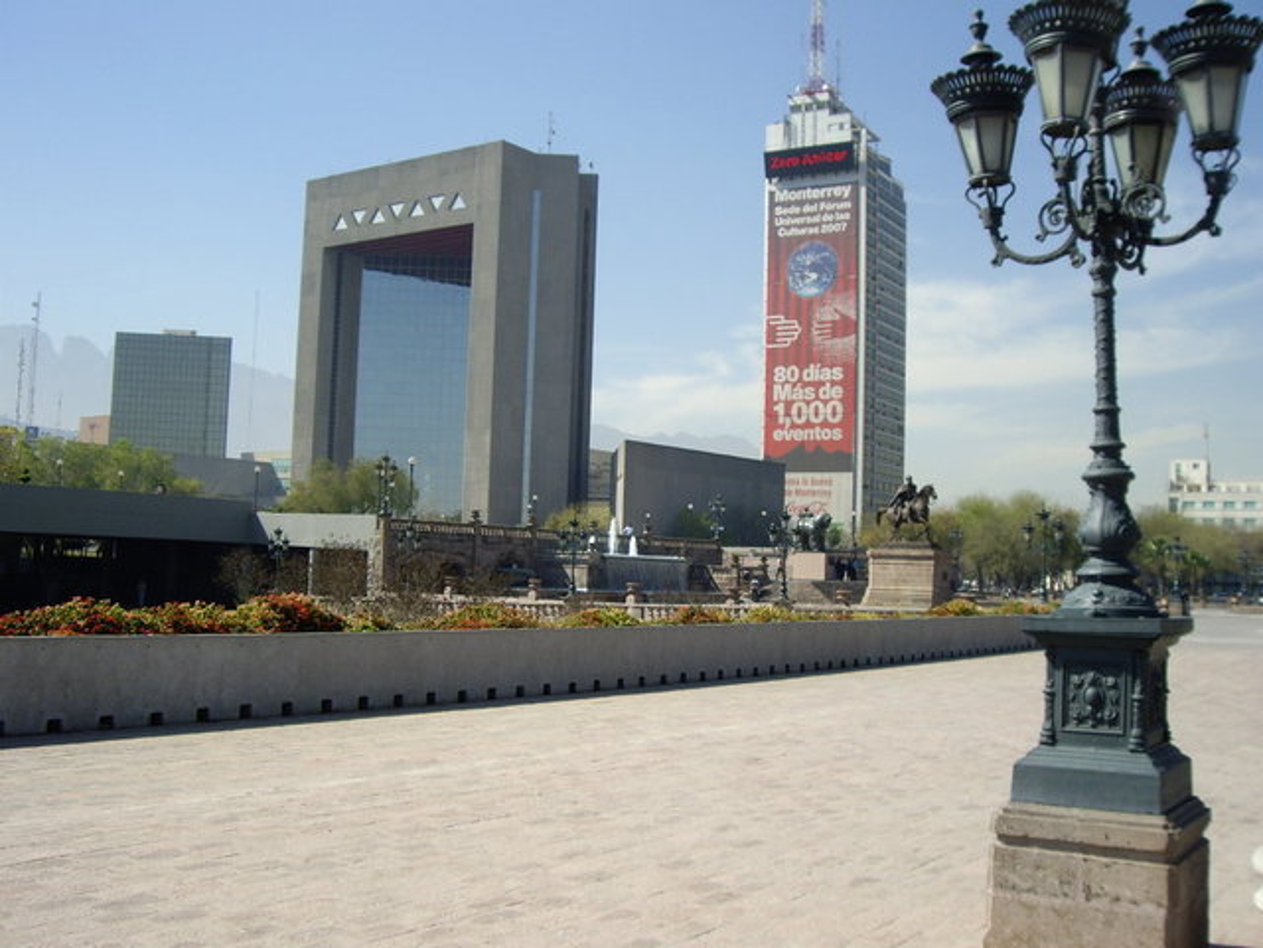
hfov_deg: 49.0
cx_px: 632
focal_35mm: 38
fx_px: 1386
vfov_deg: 37.7
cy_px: 474
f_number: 4.3
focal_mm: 6.2
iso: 50
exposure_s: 1/320
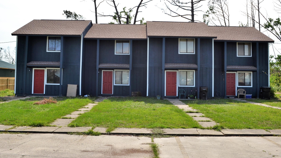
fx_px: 306
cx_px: 144
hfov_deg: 49.4
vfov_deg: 28.8
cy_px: 50
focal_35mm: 41
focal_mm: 22
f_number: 9
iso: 100
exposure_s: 1/200
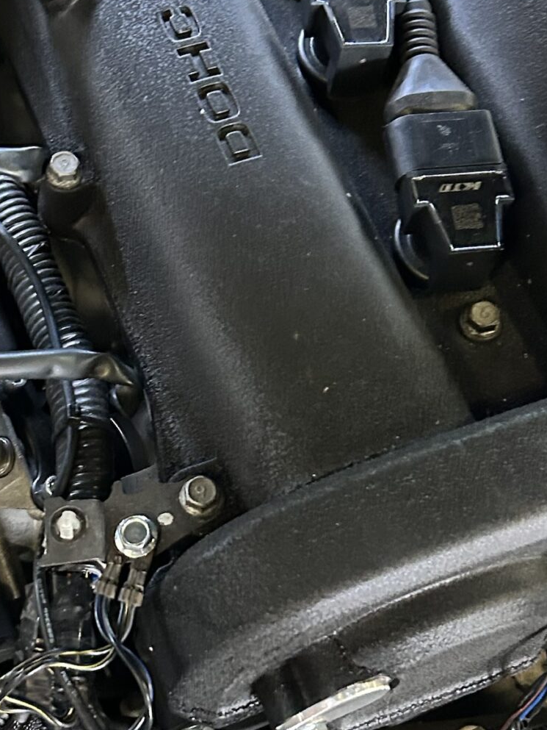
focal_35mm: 67
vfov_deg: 28.9
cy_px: 401
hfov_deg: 21.8
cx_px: 178
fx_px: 1411
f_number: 1.5
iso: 640
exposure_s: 1/40
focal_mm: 5.7
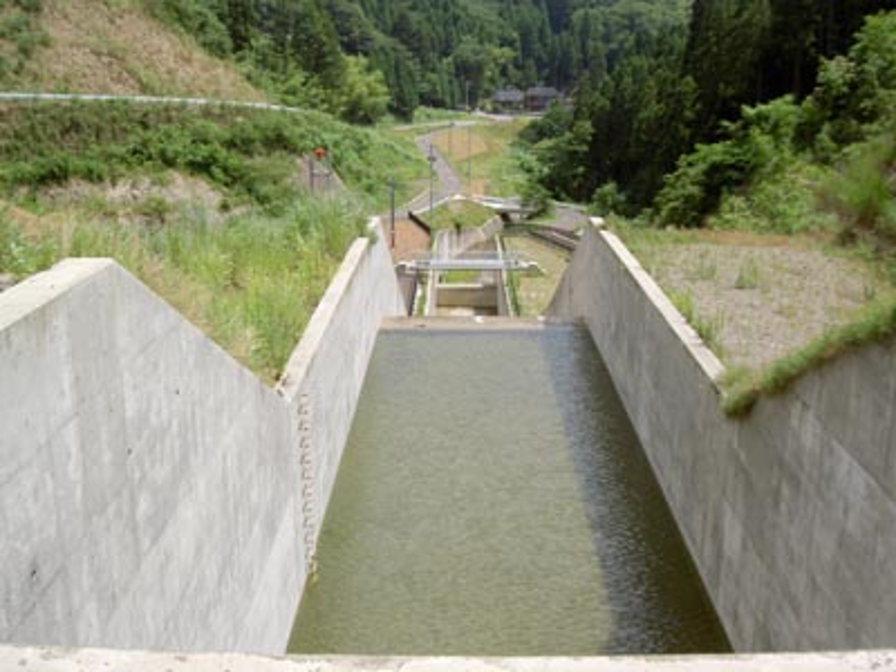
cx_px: 448
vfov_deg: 36.8
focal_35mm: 39
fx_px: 1009
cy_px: 336
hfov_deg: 47.9
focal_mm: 8
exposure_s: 1/500
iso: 50
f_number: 4.7
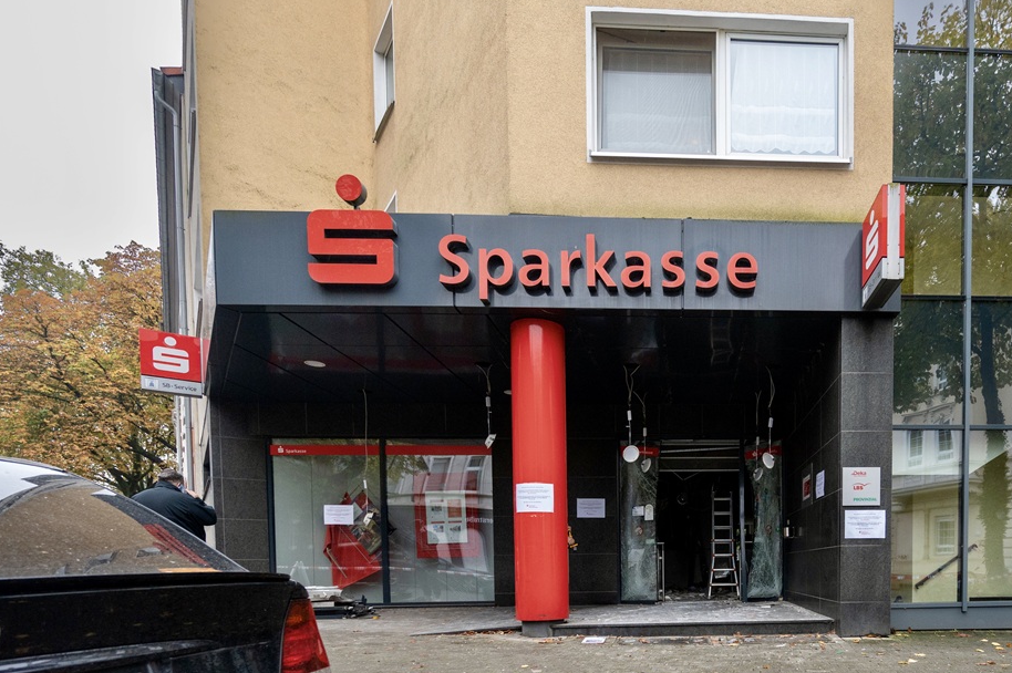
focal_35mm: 21
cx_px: 623
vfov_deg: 58.8
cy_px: 412
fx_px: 590
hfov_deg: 80.0
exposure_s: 1/640
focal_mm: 16
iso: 2500
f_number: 4
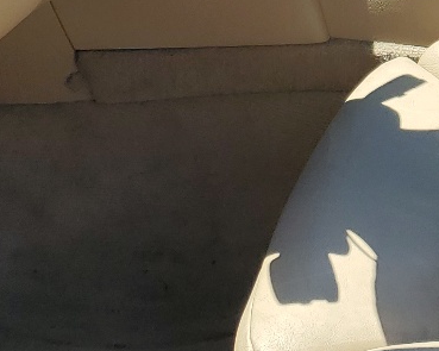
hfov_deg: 16.2
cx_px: 626
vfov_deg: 13.7
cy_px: -21
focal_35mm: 110
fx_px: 1429
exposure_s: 1/1667
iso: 50
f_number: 1.5
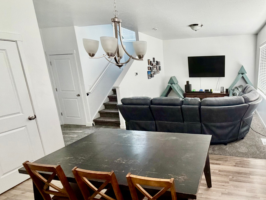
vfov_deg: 61.0
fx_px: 169
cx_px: 190
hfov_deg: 72.6
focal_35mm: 22
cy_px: 108
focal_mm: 2.22
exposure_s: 1/101
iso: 320
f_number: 2.2
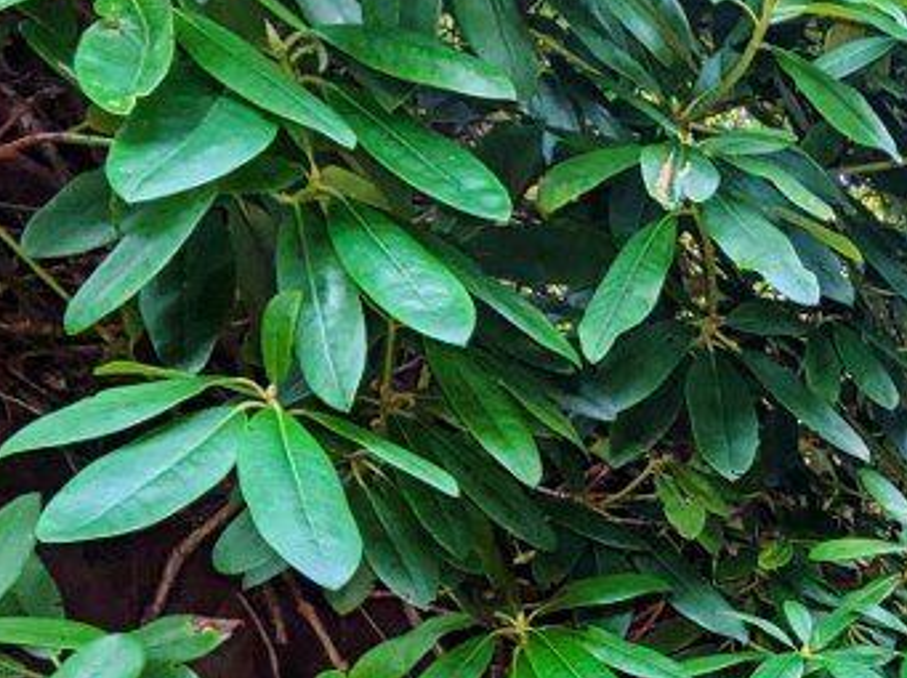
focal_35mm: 42
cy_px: 846
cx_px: 1165
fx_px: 1099
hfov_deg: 33.5
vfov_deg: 28.9
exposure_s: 1/33.3
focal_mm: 1.83
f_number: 2.2
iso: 49
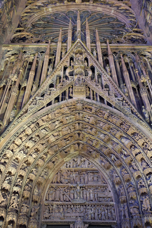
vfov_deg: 50.7
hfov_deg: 35.0
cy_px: 114
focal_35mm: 38
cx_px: 76
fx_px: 241
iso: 200
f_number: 8
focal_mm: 38
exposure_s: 2.5
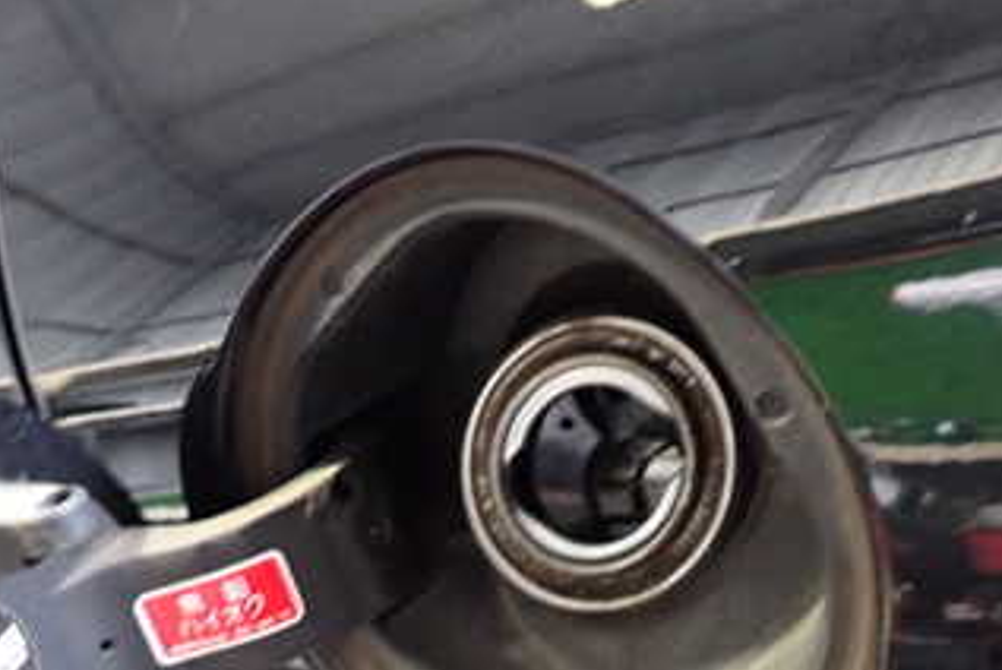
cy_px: 698
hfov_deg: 33.5
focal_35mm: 59
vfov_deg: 22.0
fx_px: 1644
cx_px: 307
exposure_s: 1/30
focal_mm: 5.4
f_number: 2.3
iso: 640
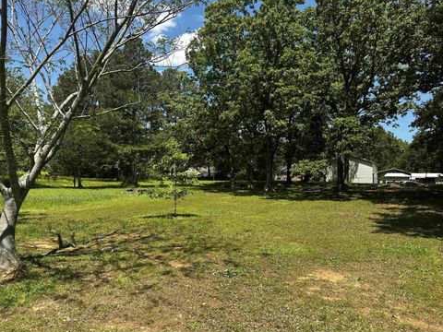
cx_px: 216
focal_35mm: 25
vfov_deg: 54.9
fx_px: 320
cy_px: 170
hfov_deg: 69.4
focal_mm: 6.86
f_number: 1.78
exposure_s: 1/2252
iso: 80
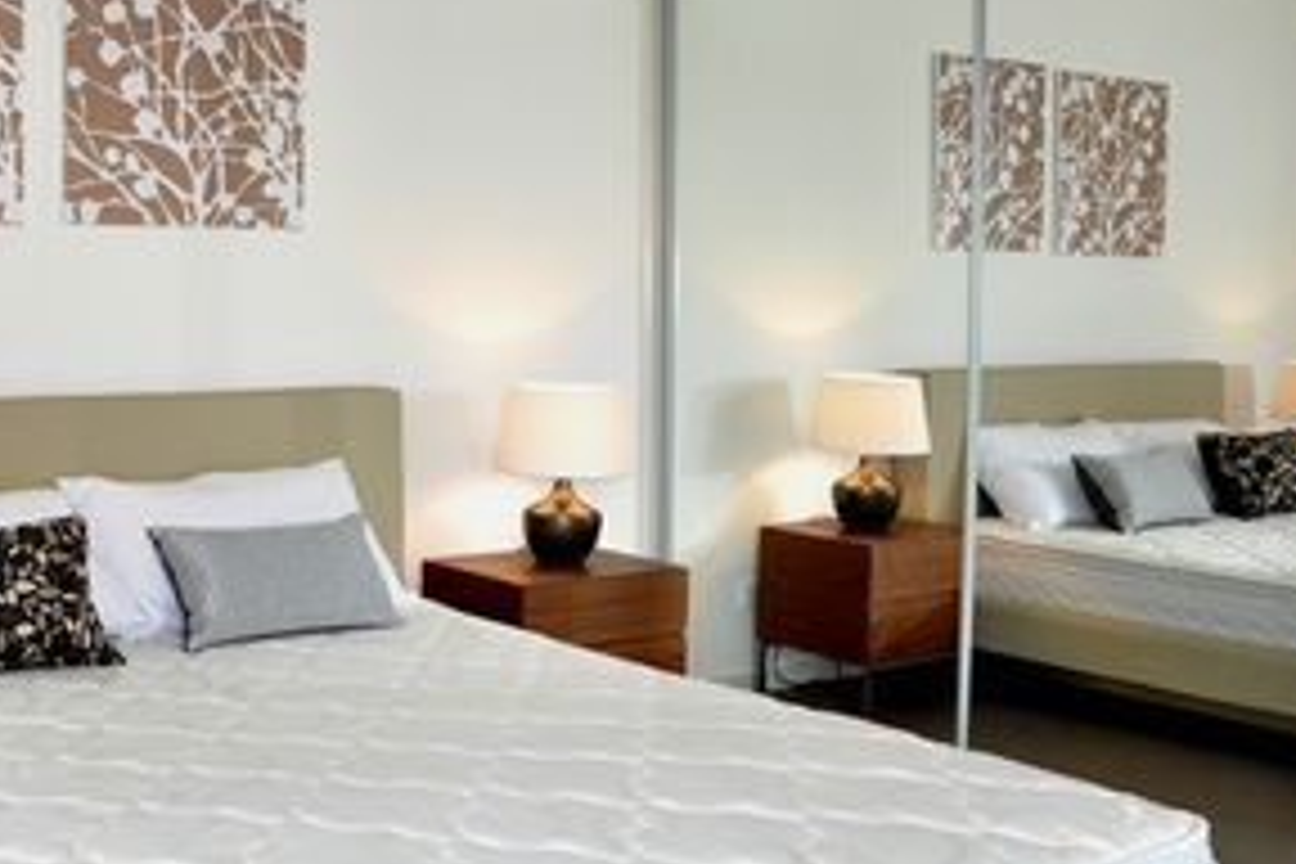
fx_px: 1584
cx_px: 261
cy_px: 385
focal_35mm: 44
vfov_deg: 30.5
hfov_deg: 42.5
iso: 1000
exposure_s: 1/125
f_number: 8
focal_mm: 18
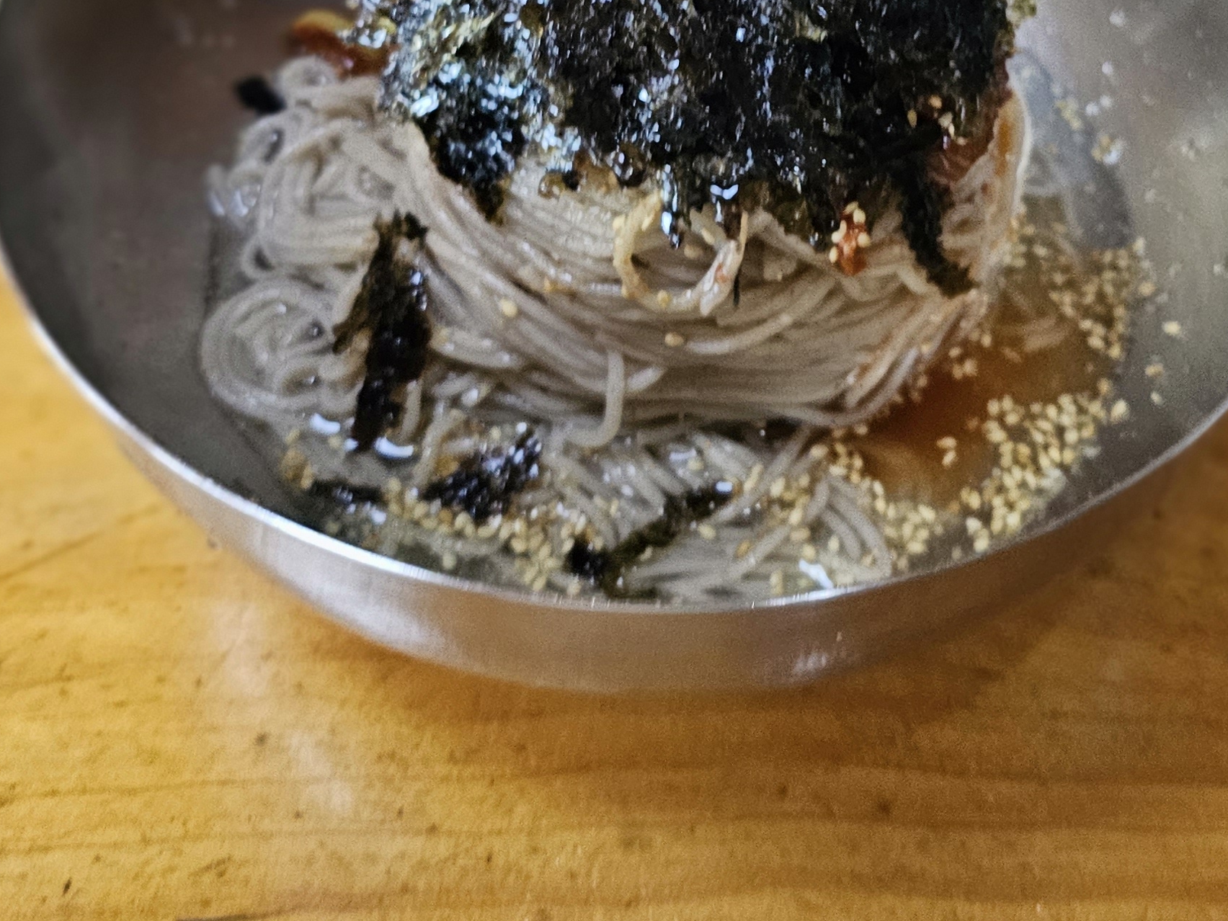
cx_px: 842
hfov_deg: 35.1
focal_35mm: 54
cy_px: 119
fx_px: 1916
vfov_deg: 26.3
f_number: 1.7
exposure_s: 1/120
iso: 500
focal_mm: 6.3
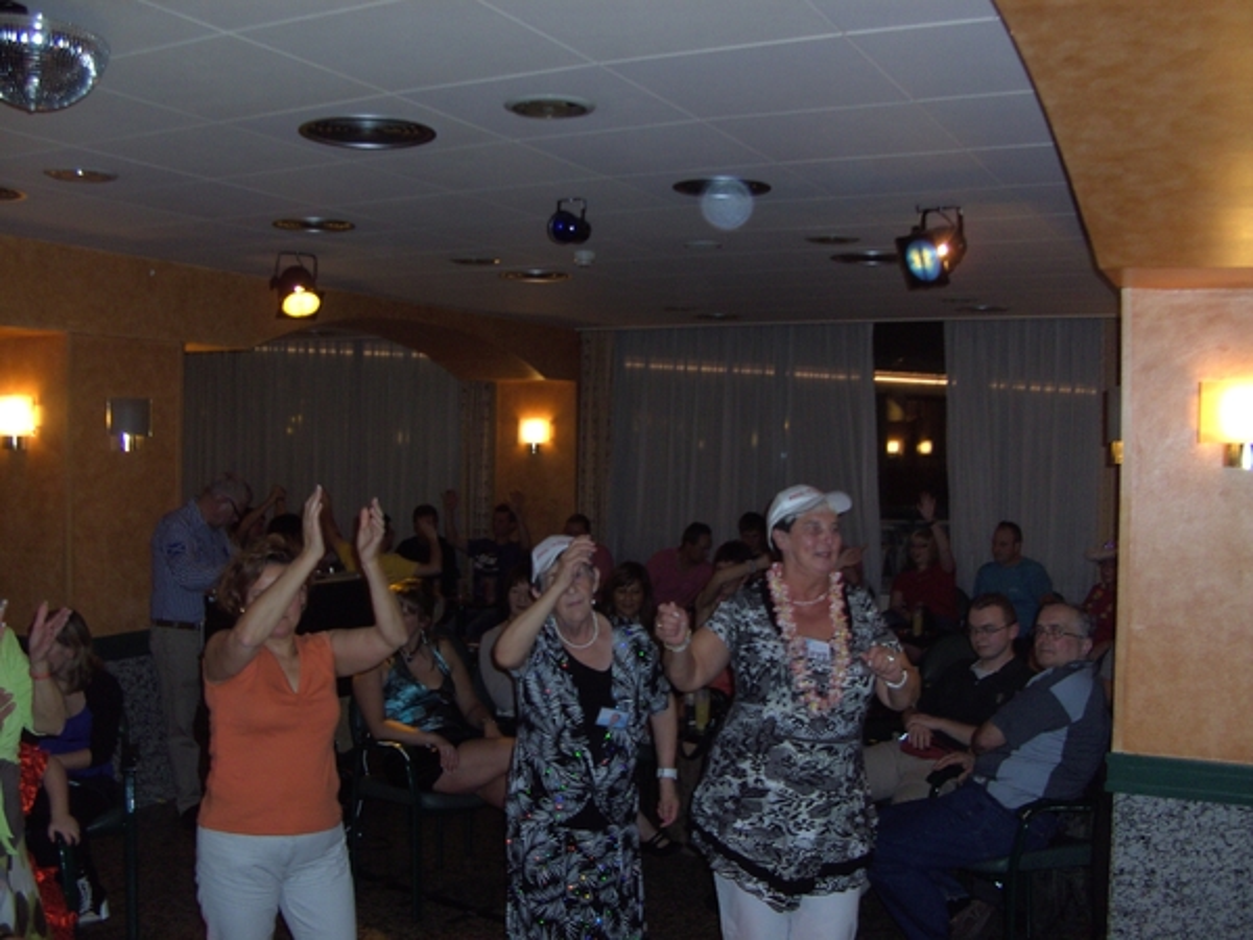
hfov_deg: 50.1
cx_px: 626
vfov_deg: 38.7
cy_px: 470
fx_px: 1339
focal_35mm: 37
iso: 100
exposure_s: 1/50
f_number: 2.8
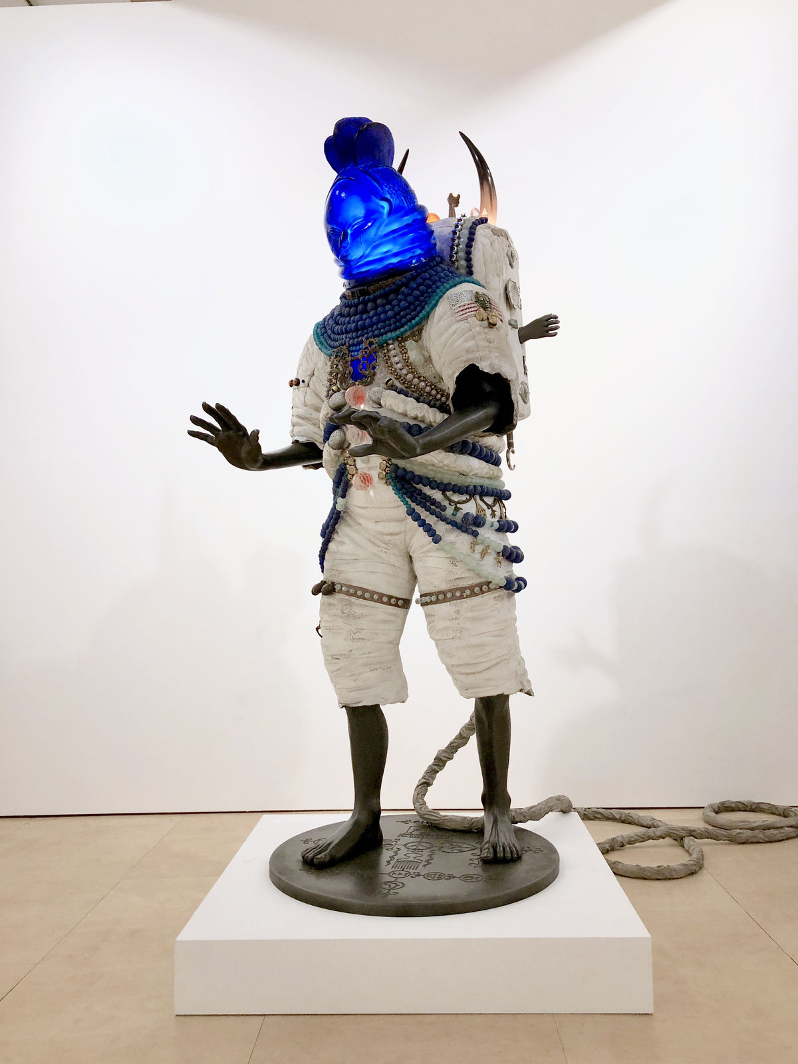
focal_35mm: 28
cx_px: 399
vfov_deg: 63.4
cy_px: 532
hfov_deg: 49.7
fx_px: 861
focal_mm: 3.99
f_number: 1.8
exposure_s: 1/60
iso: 40
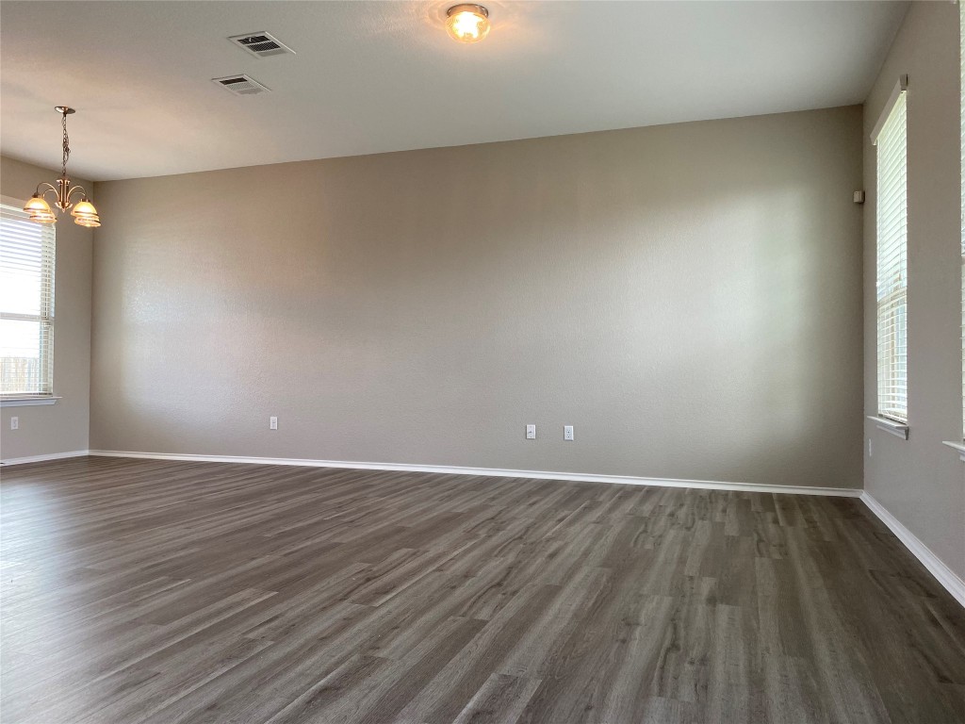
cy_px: 362
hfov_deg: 67.3
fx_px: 725
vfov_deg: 53.1
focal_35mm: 26
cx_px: 482
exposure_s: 1/120
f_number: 1.8
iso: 100
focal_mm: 4.25
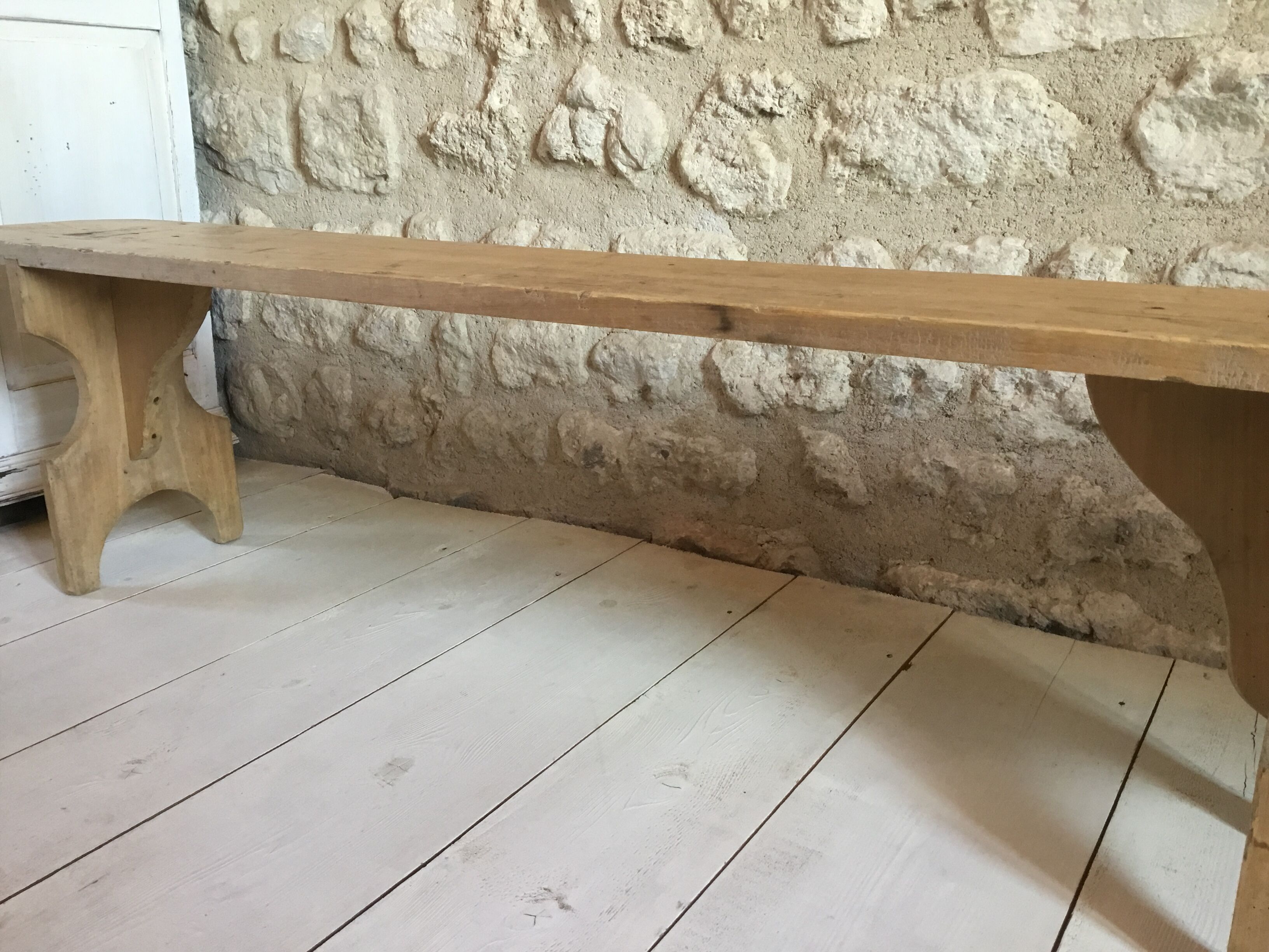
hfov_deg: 58.4
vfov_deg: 45.4
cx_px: 634
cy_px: 476
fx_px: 1136
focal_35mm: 31
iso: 100
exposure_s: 1/33
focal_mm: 3.3
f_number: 2.4
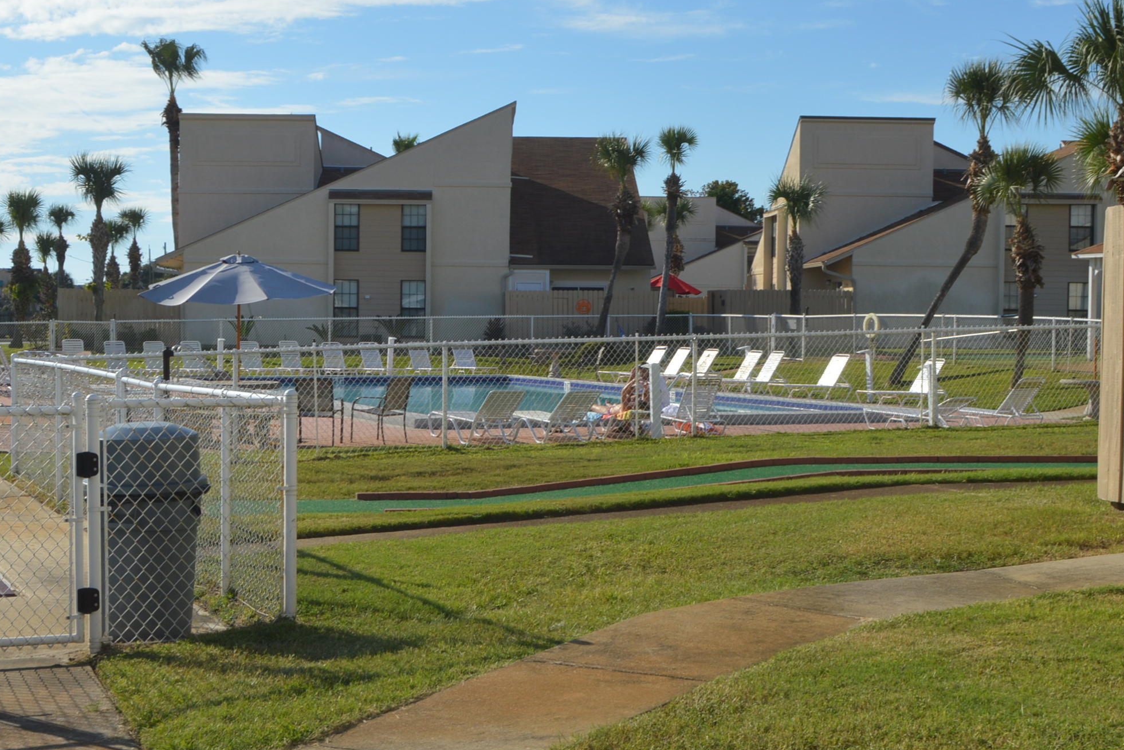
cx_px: 470
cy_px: 372
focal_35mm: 55
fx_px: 1717
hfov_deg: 36.2
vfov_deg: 24.6
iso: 100
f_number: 10
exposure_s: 1/200
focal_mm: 24
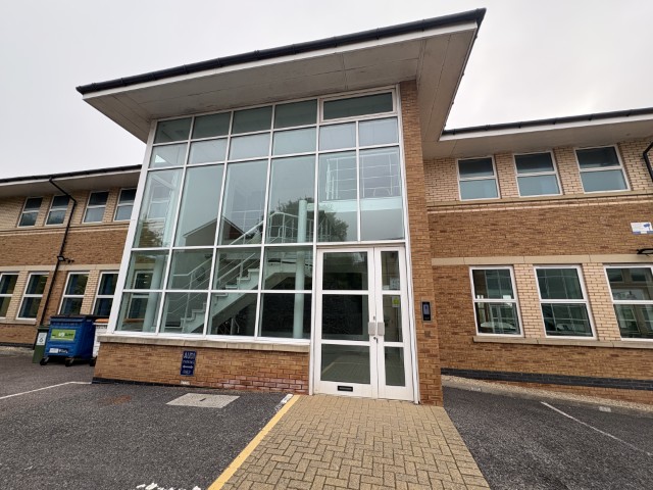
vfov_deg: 85.7
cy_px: 245
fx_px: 264
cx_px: 326
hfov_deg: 102.1
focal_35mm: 14
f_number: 2.2
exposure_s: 1/120
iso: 40
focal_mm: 2.22
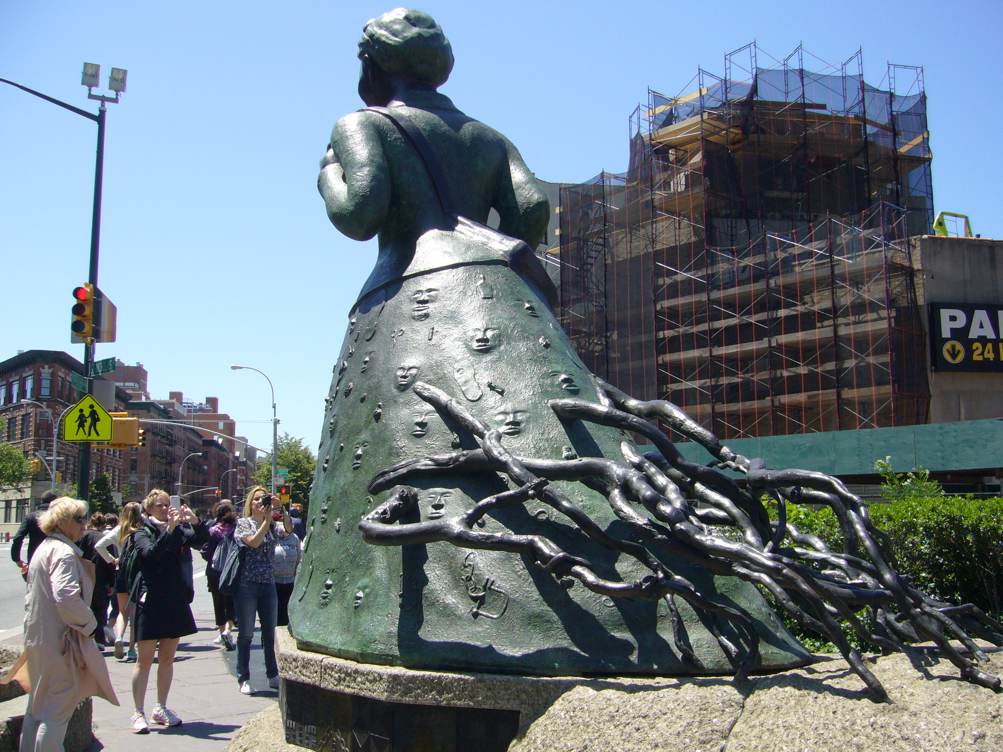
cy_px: 376
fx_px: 1014
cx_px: 502
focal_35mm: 35
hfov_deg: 52.6
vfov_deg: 40.7
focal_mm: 5.8
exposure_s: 1/320
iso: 80
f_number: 5.6
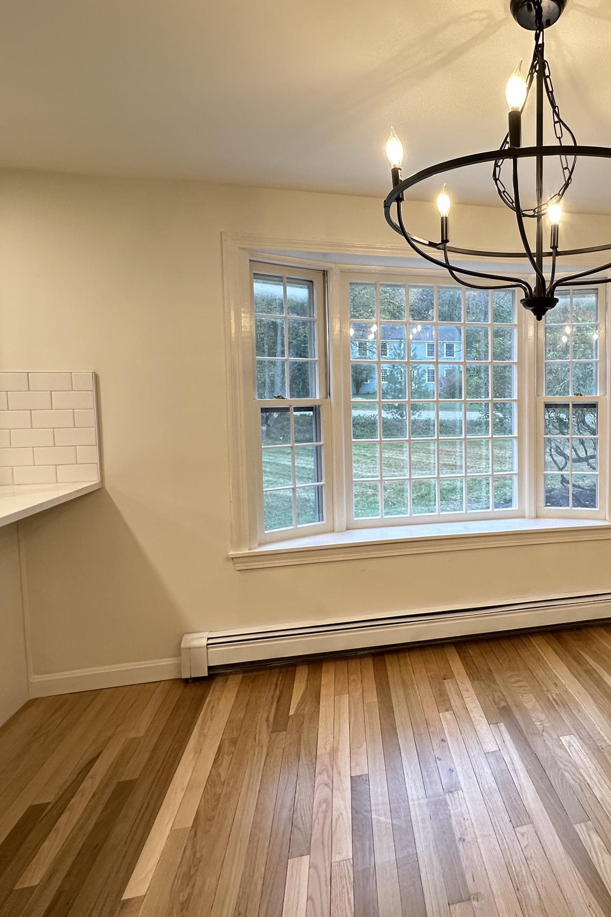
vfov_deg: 81.1
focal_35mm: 21
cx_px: 474
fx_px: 535
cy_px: 428
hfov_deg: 55.9
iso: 160
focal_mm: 2.22
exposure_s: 1/60
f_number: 2.2
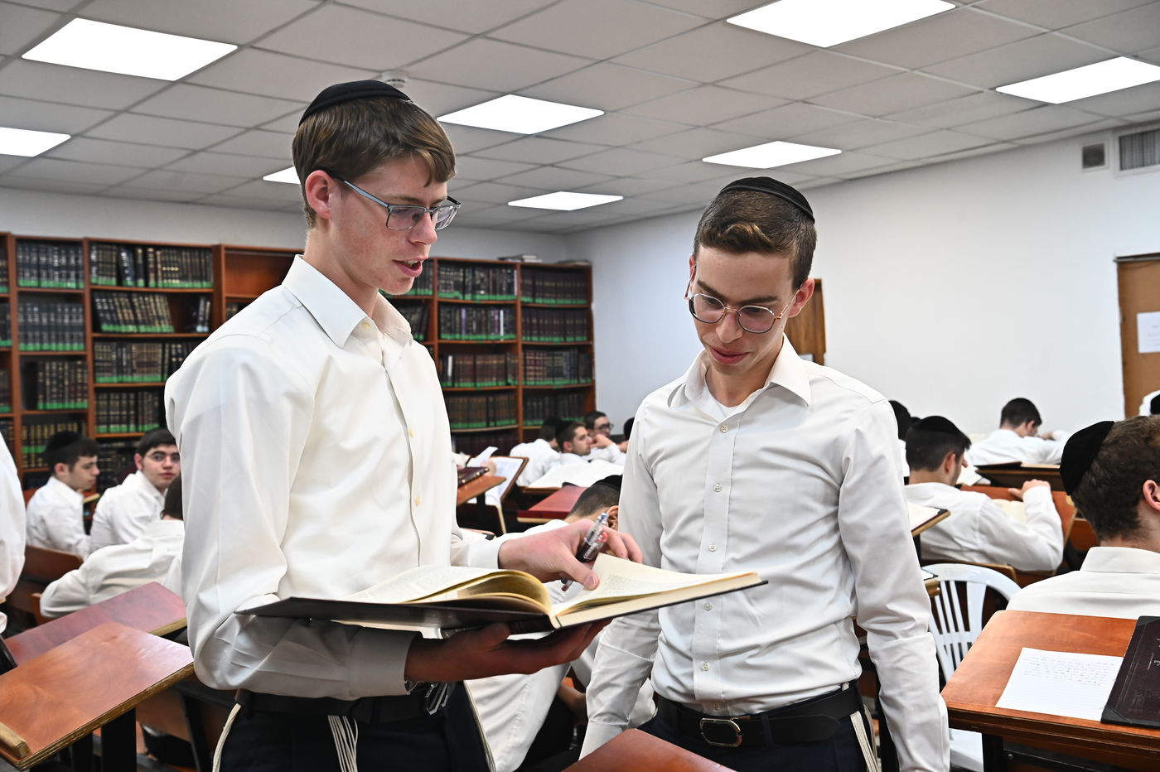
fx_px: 1224
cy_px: 386
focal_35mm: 38
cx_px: 580
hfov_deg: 50.7
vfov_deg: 35.0
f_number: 6.3
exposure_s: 1/160
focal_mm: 38
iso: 2000
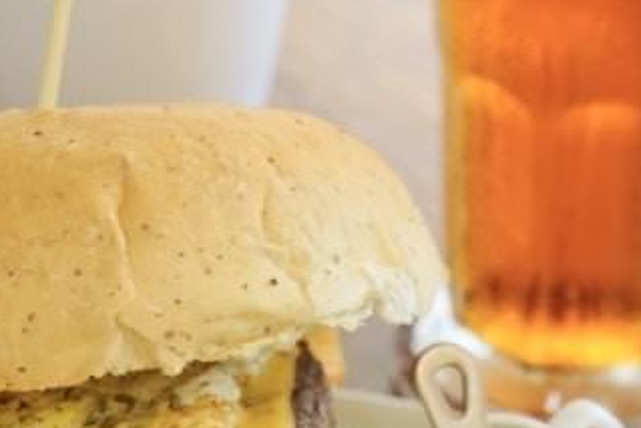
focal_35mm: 141
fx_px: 2512
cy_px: 661
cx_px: 191
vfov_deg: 9.4
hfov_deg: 14.5
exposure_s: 1/60
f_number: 4
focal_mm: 30
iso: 1250
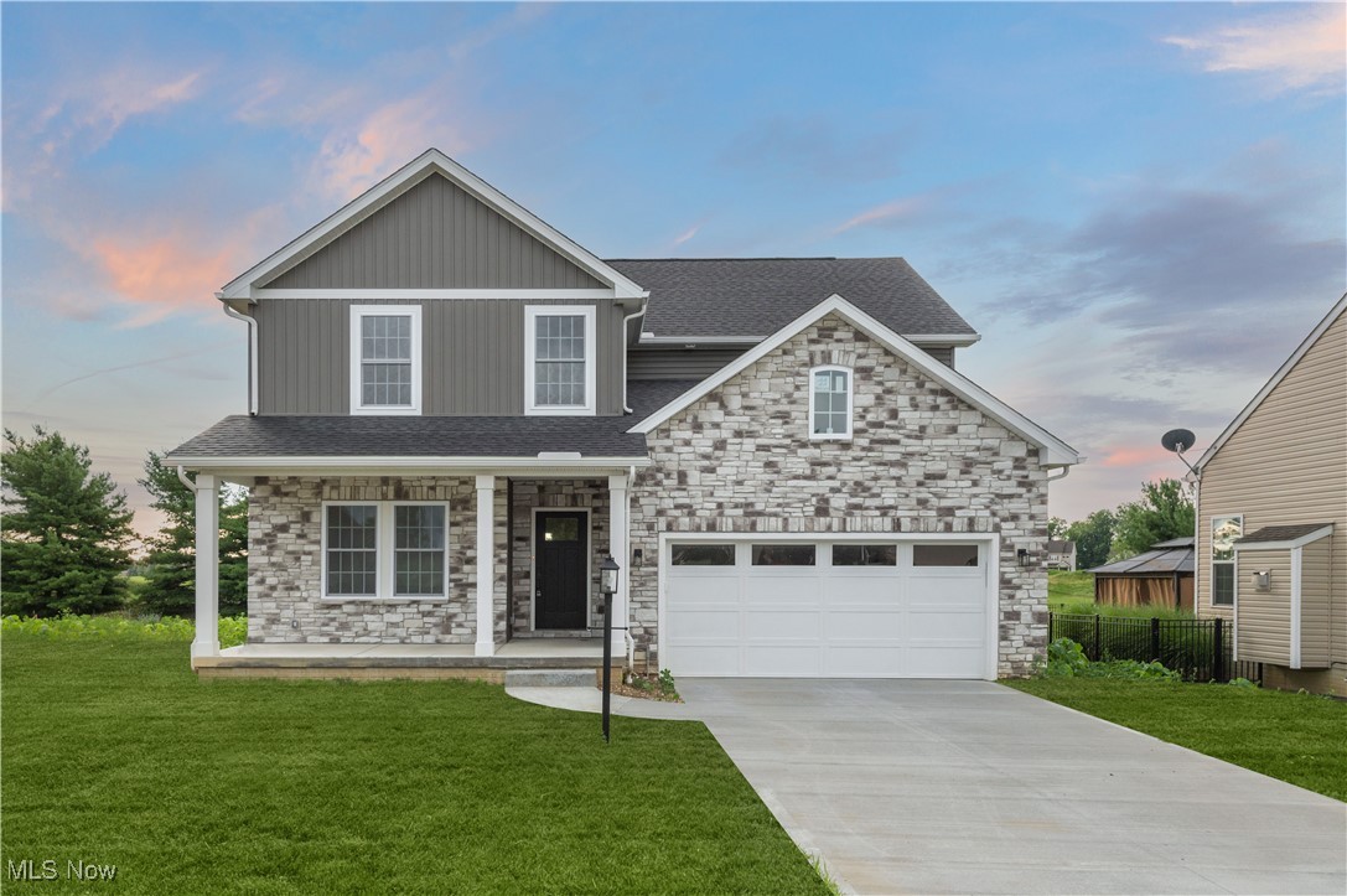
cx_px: 674
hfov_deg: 73.8
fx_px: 897
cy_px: 448
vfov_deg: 53.1
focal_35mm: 24
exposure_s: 1/160
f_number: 9
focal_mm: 24
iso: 320
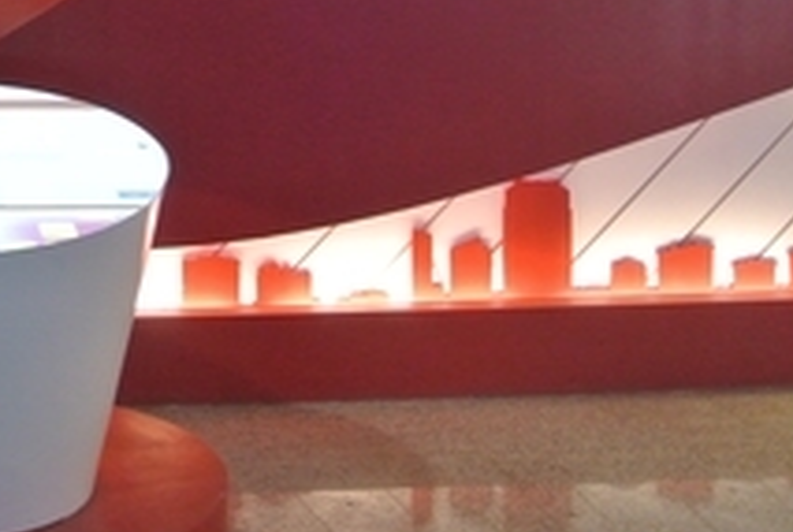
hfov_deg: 23.7
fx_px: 1788
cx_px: -45
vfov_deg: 16.1
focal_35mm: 81
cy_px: -156
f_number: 3.5
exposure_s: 1/60
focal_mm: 10
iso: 720
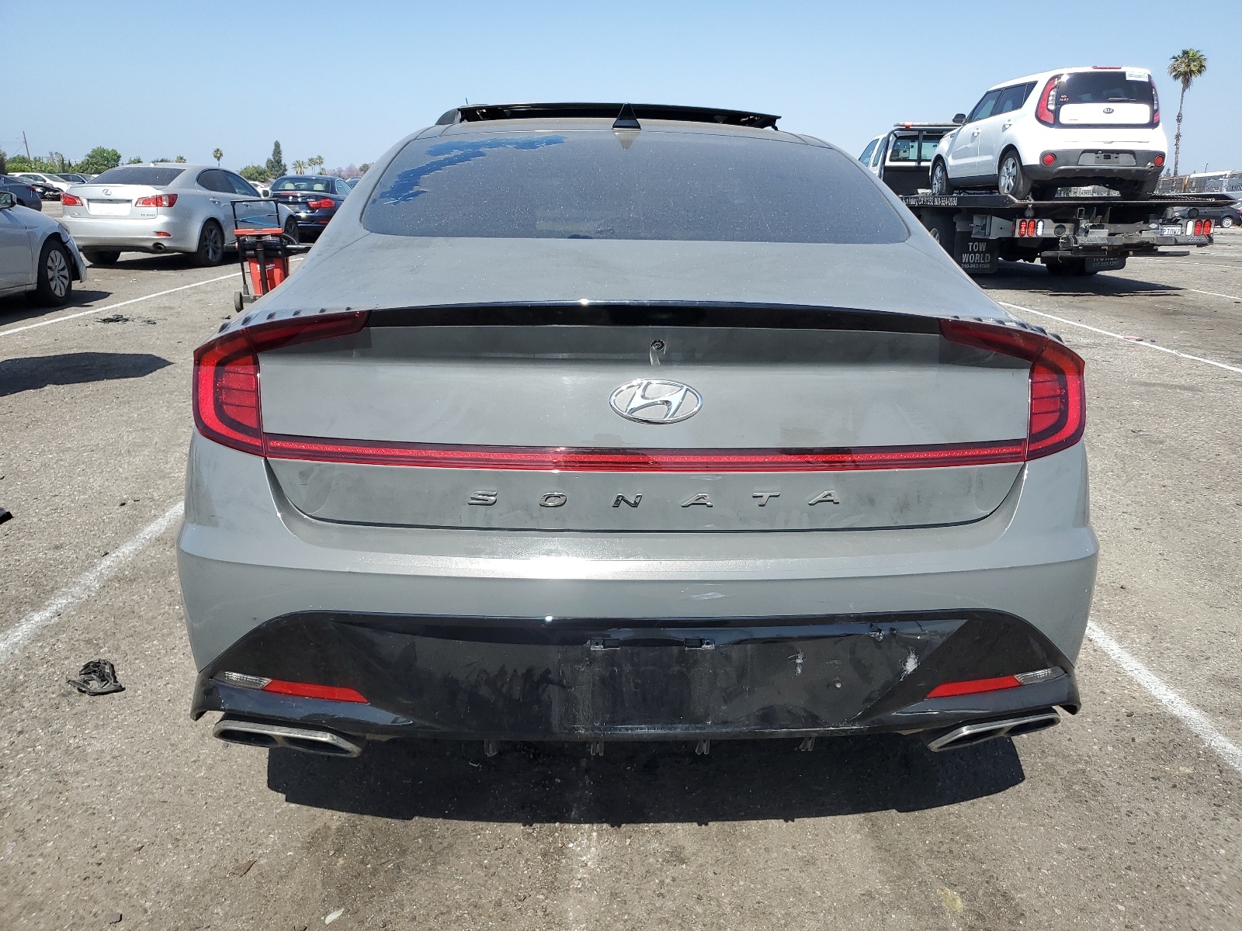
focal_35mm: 26
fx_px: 933
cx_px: 621
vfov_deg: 53.1
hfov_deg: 67.3
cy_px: 466
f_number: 1.5
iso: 50
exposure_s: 1/2000
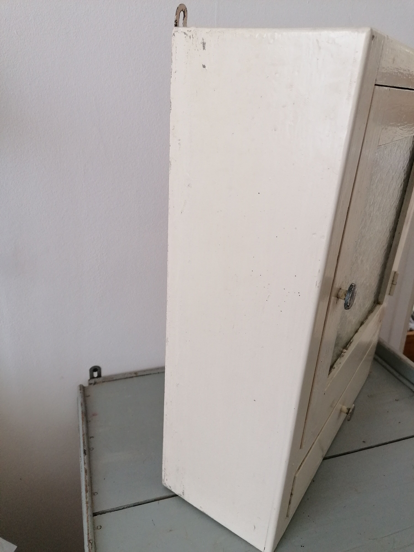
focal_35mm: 27
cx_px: 207
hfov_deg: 51.4
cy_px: 276
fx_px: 431
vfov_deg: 65.3
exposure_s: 1/45
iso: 200
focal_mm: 4.75
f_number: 1.8
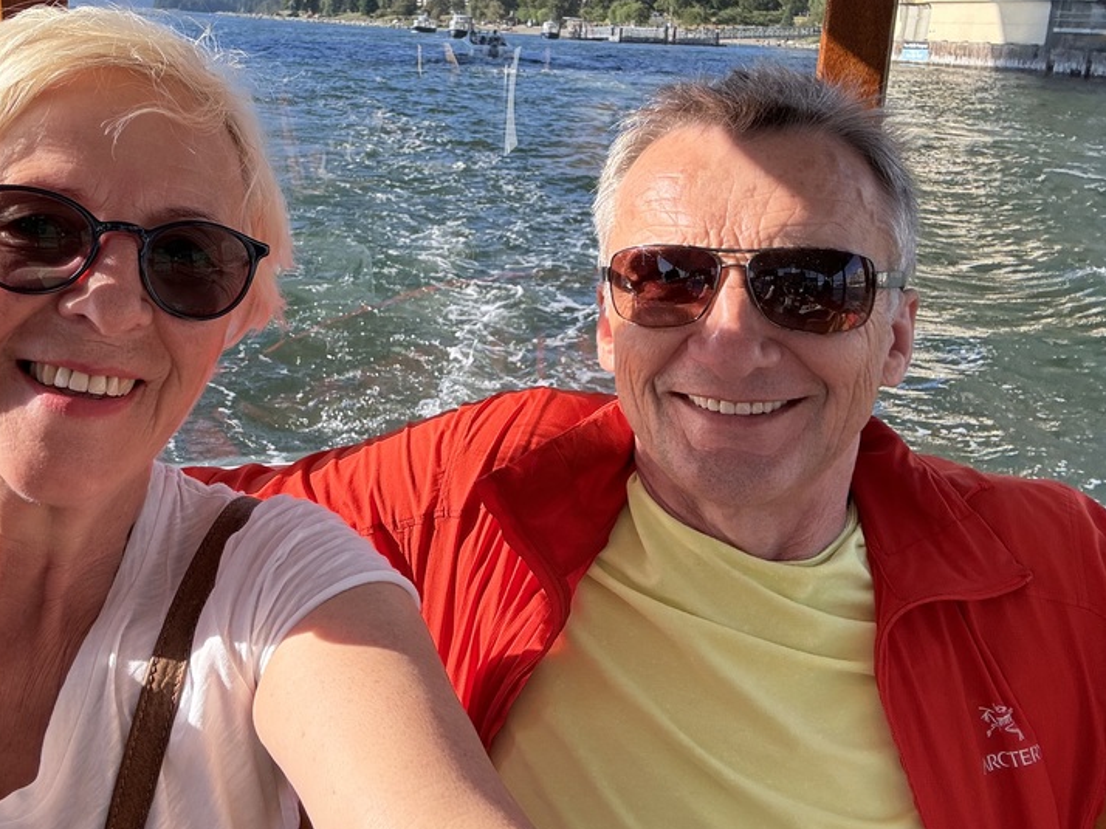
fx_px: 1054
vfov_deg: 42.3
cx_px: 417
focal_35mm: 33
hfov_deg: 54.8
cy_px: 268
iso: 25
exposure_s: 1/356
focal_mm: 2.69
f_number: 1.9
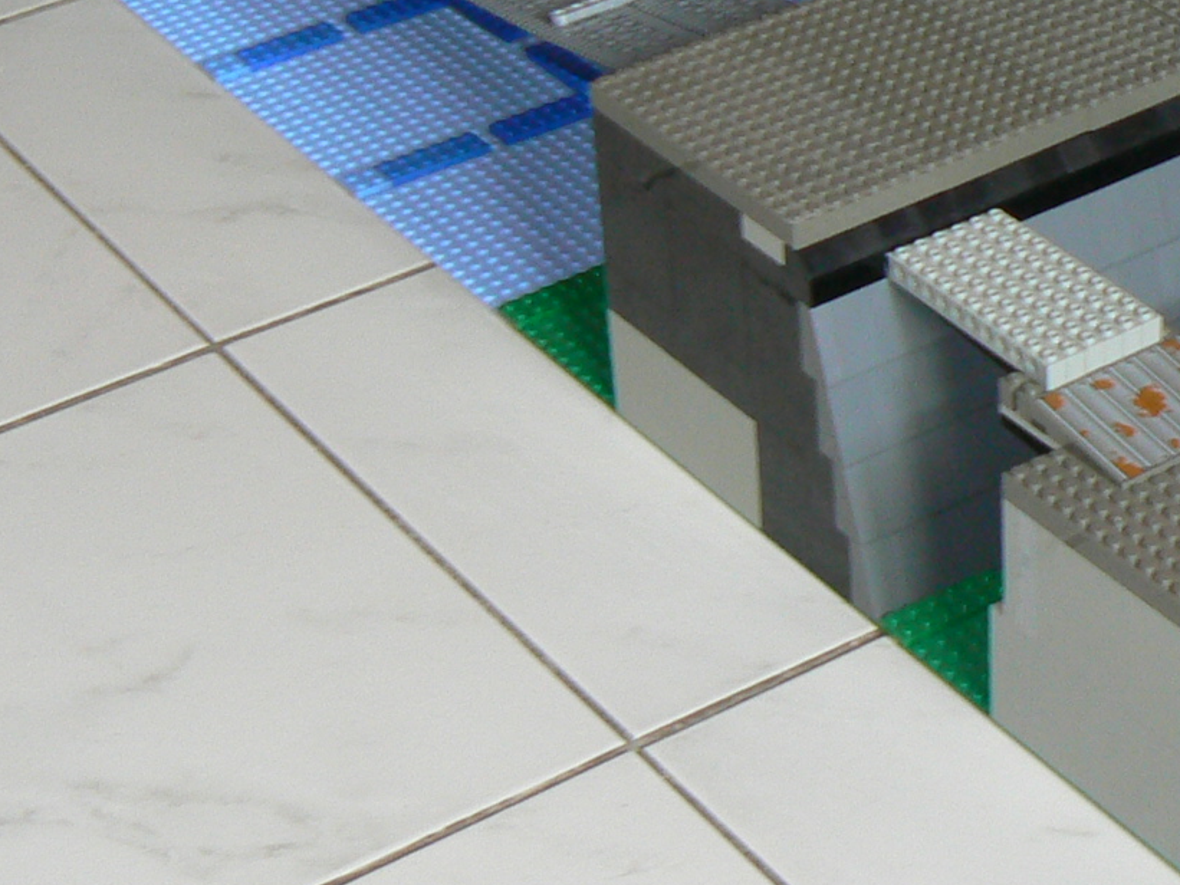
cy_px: 376
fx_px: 3443
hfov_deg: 19.2
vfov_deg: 14.6
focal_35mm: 101
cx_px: 1006
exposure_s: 1/10
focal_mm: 6
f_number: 2.8
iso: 100
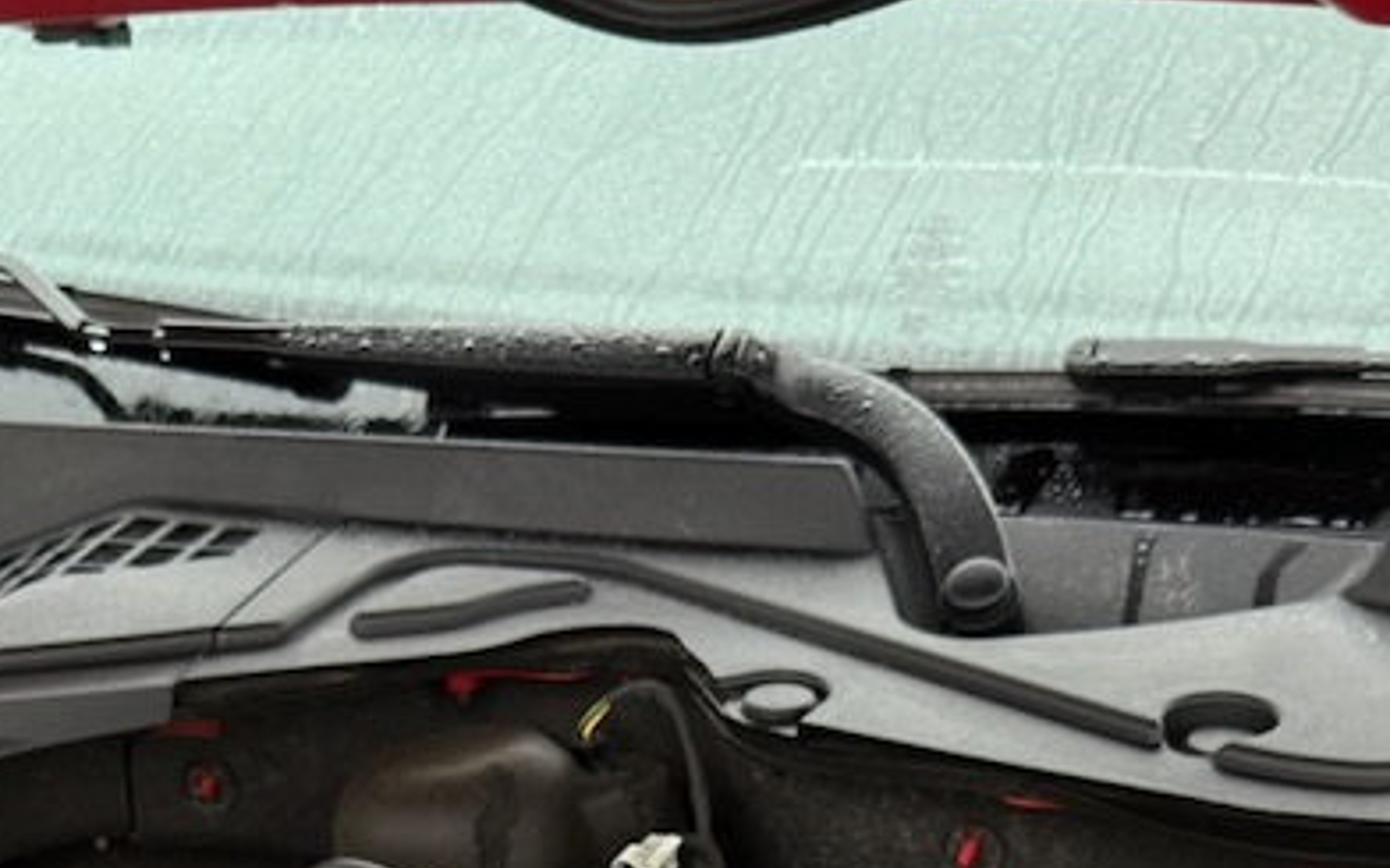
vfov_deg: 14.0
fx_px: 3144
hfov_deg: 24.9
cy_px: 1569
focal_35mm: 83
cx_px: 571
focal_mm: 6.76
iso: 200
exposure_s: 1/83
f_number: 1.78
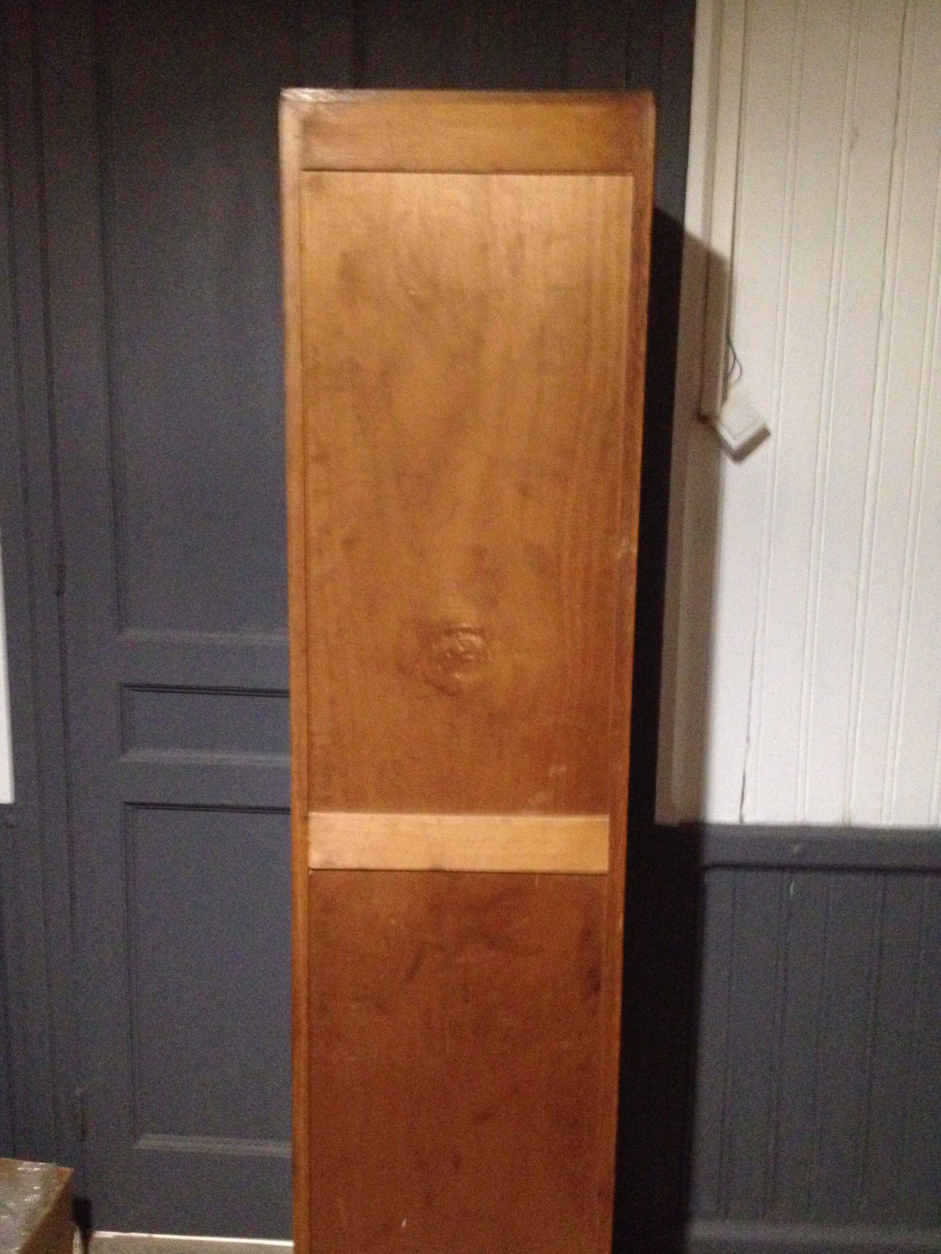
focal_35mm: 36
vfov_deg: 51.4
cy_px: 632
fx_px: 1305
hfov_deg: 39.7
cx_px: 459
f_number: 2.4
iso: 800
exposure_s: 1/17
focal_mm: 4.28
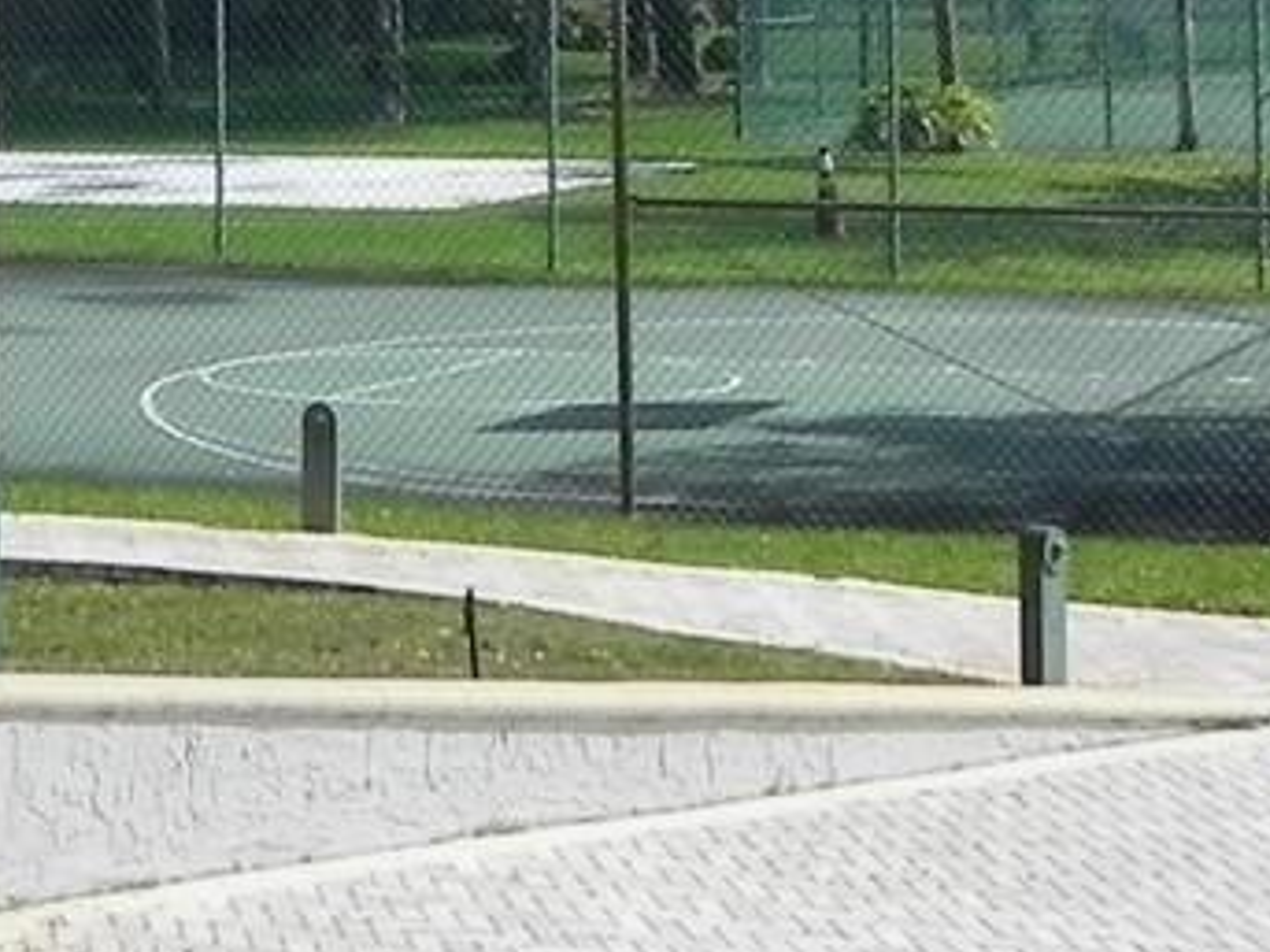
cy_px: -182
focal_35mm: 154
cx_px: -104
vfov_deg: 9.5
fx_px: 5648
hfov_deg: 12.6
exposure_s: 1/340
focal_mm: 5.9
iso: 160
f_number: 7.1
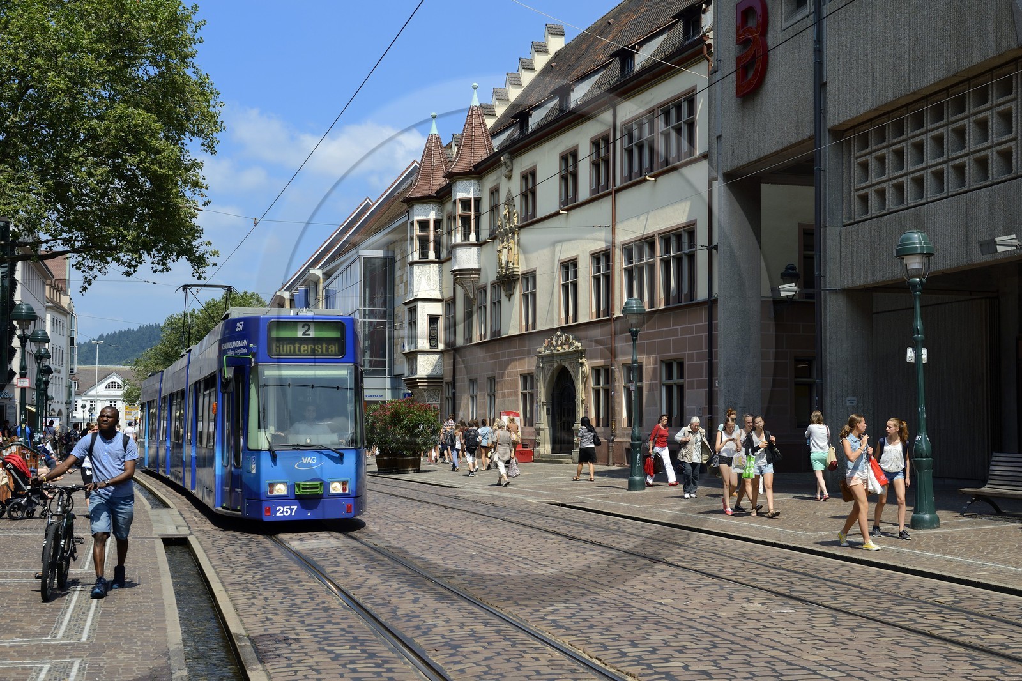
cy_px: 340
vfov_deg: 29.9
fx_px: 1277
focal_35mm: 45
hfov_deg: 43.6
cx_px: 511
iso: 200
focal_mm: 45
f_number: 8
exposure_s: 1/320
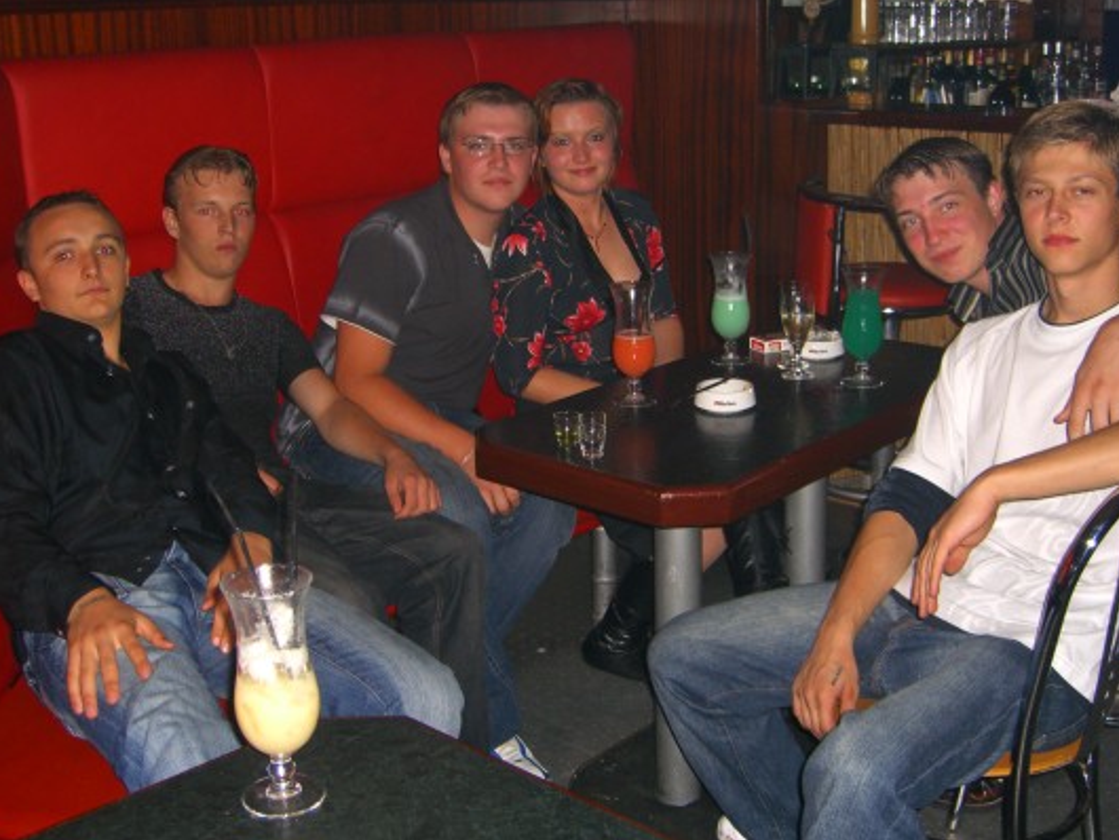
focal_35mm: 43
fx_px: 1391
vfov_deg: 33.6
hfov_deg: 43.8
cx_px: 562
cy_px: 371
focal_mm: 7.9
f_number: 2.8
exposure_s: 1/60
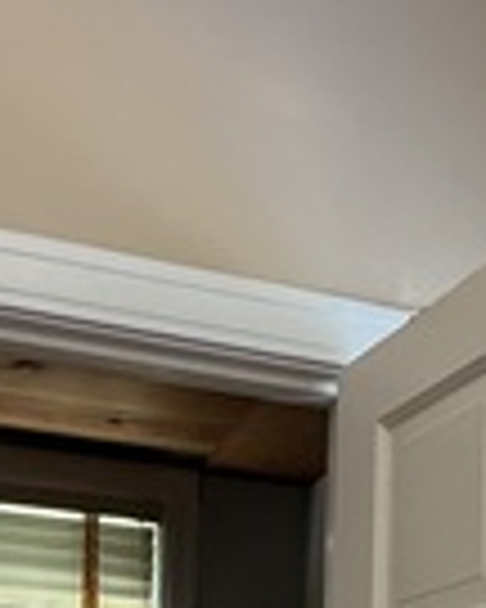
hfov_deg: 23.5
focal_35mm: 65
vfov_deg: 24.4
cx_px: 261
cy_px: 847
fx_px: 1169
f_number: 2.2
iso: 200
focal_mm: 2.22
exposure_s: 1/120
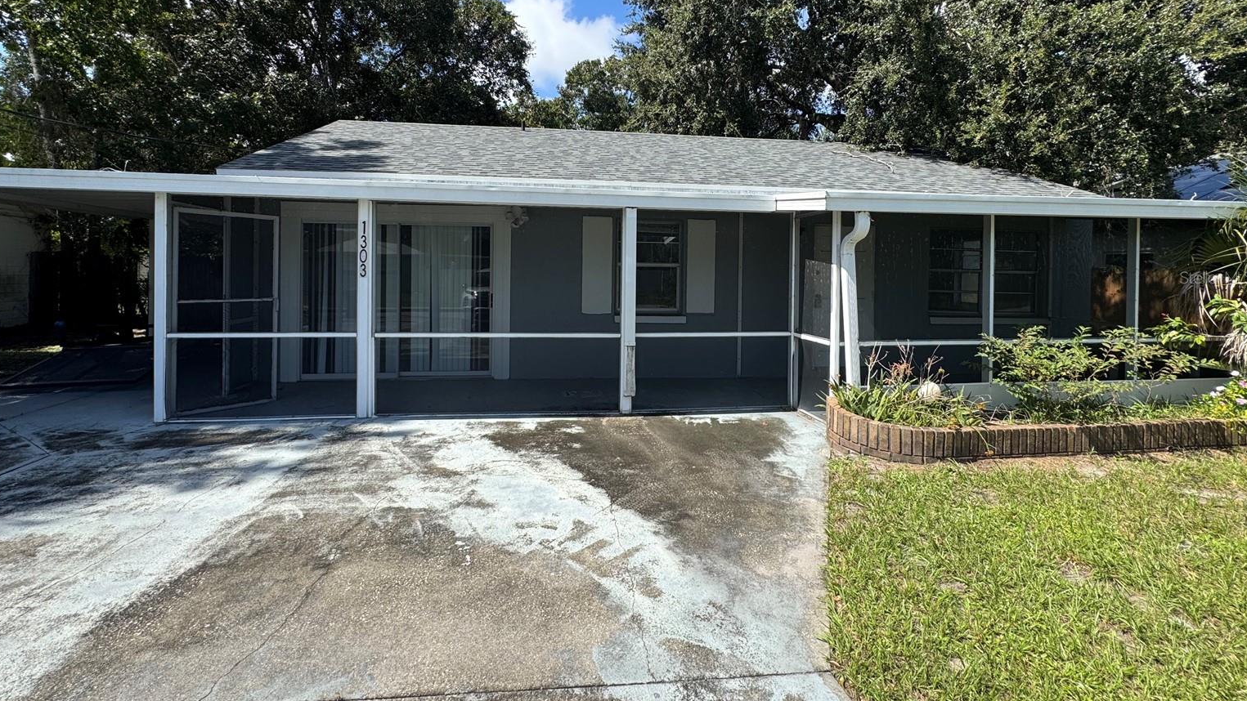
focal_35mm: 16
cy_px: 277
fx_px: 529
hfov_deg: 99.3
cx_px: 603
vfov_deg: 66.4
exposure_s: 1/879
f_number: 2.2
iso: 50
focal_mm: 2.22
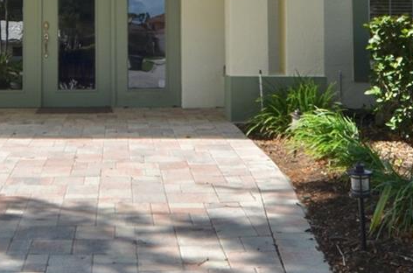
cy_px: 1
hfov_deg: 16.7
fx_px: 1396
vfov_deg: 11.1
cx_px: 104
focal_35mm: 122
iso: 100
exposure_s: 1/320
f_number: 9
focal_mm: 24
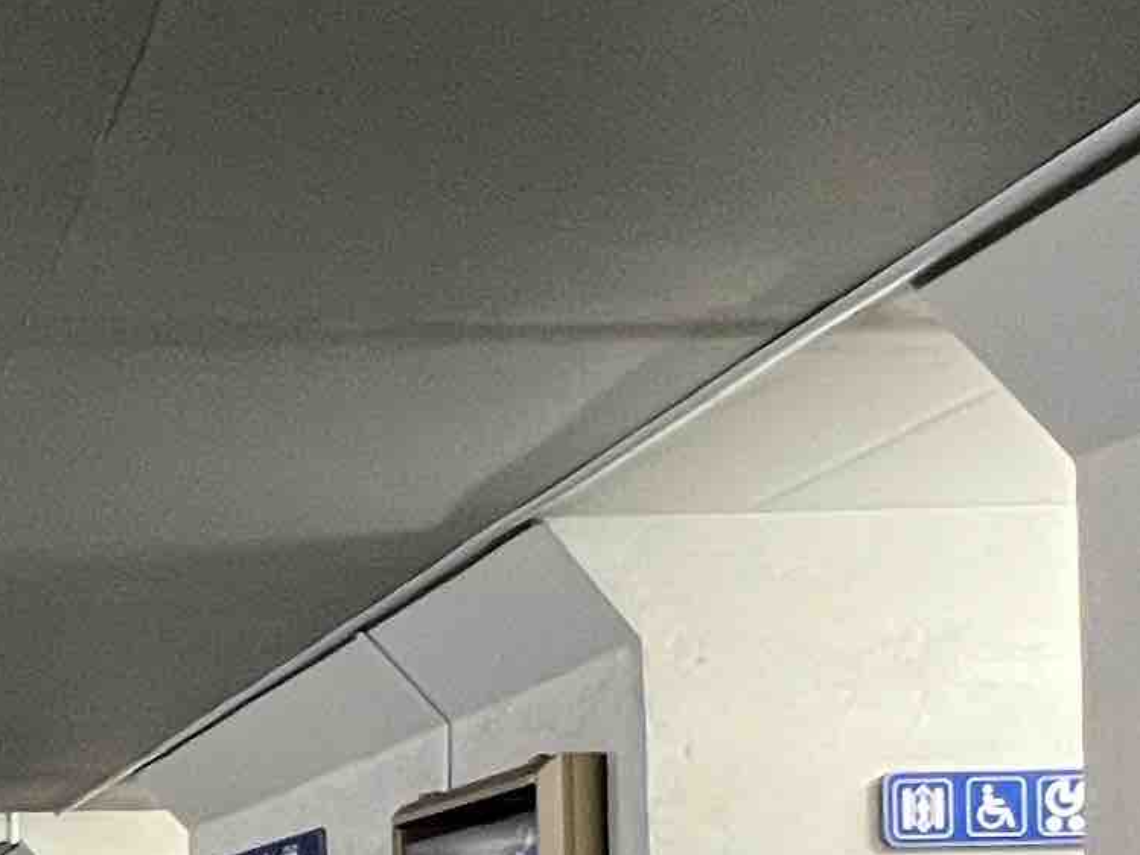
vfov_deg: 19.8
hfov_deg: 24.7
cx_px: -288
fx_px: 2306
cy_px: 1019
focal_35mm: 70
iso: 320
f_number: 1.8
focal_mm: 1.57
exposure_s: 1/50
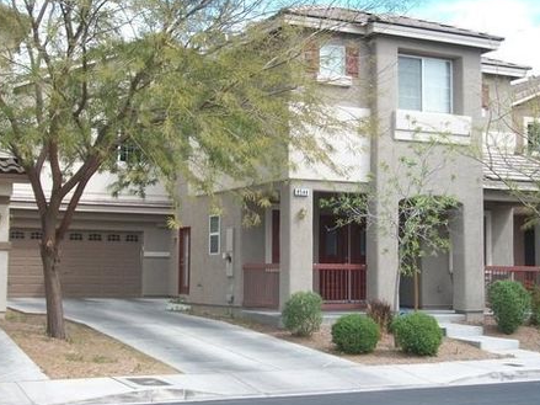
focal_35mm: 57
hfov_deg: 33.8
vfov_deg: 25.6
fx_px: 889
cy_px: 200
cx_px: 255
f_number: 3.6
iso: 80
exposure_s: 1/320
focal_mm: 8.8
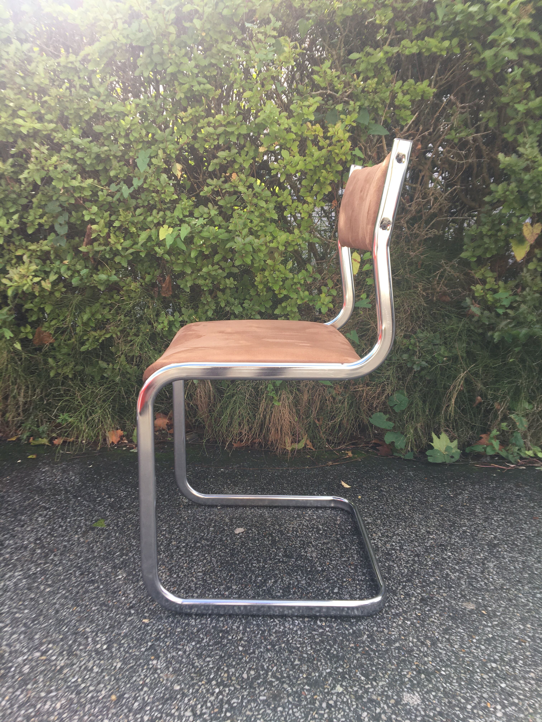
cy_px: 361
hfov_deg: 48.2
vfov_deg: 61.7
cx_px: 271
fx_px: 605
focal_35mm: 29
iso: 25
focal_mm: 4.15
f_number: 2.2
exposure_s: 1/272
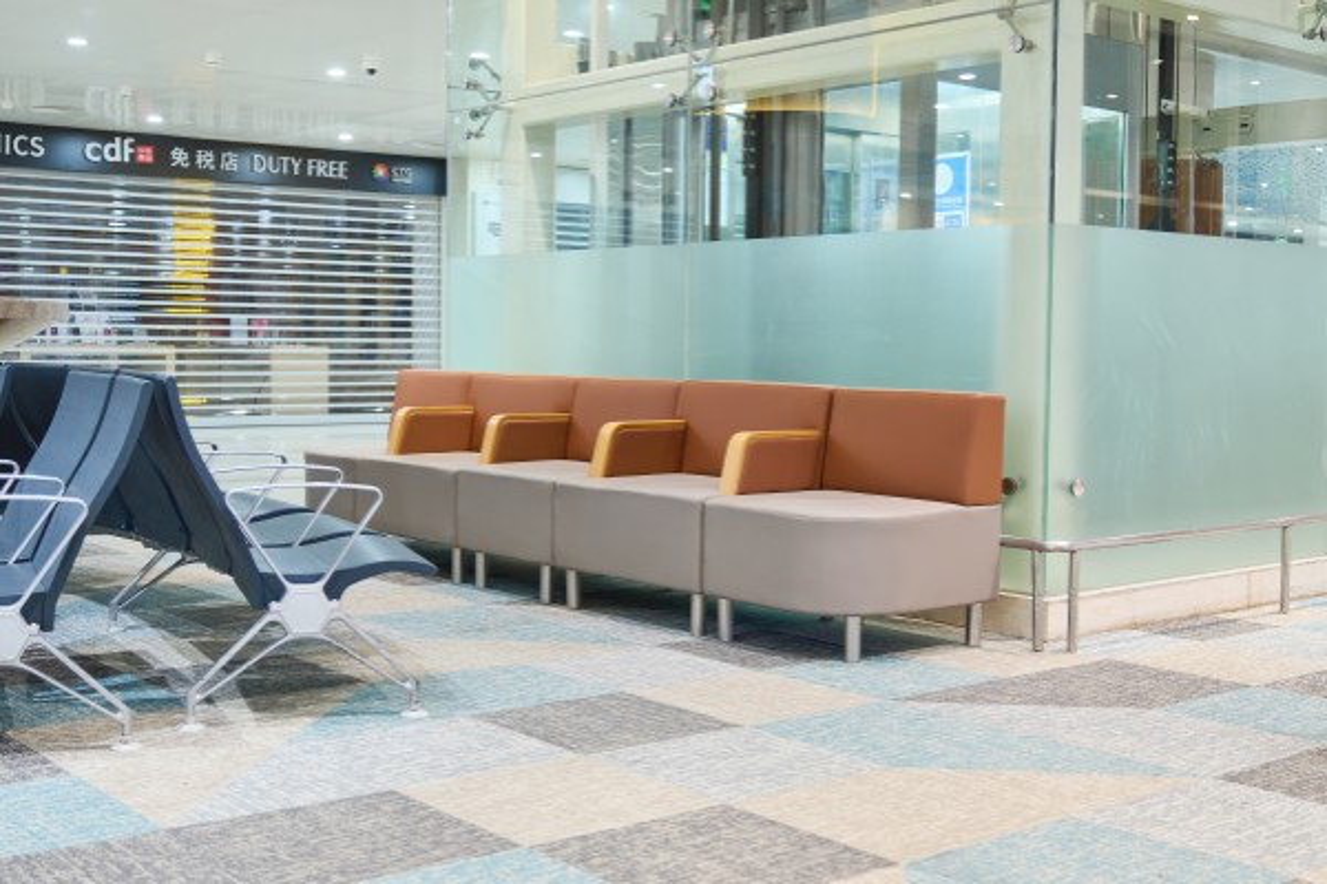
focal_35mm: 42
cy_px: 442
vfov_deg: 31.9
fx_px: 1548
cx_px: 664
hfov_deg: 46.4
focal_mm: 28
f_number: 2.8
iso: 500
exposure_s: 1/40
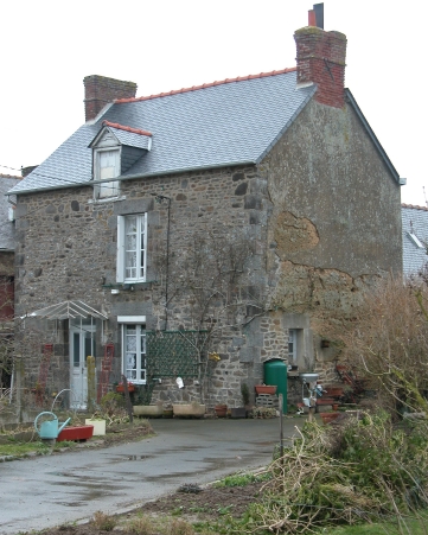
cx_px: 211
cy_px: 297
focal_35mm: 82
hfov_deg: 18.7
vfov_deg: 23.3
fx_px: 1298
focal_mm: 18.8
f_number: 3.8
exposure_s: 1/95.6
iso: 100
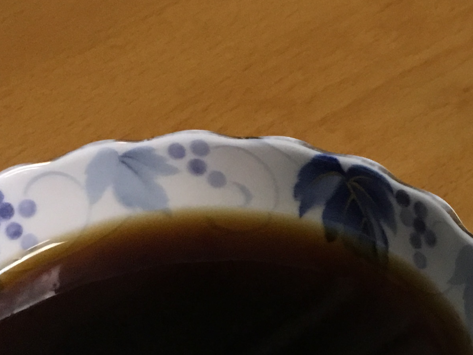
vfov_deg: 14.6
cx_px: 512
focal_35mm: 98
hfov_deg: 19.3
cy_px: 418
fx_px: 1339
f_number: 2.2
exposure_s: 1/17
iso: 100
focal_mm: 4.15
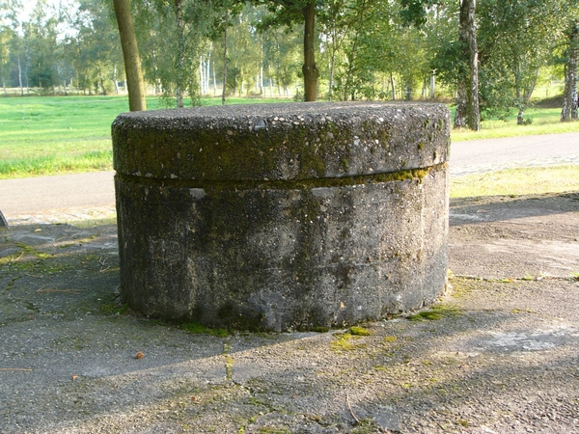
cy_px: 217
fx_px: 820
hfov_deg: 38.9
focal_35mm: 49
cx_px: 290
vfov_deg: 29.7
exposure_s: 1/60
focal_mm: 8.2
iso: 50
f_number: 2.8
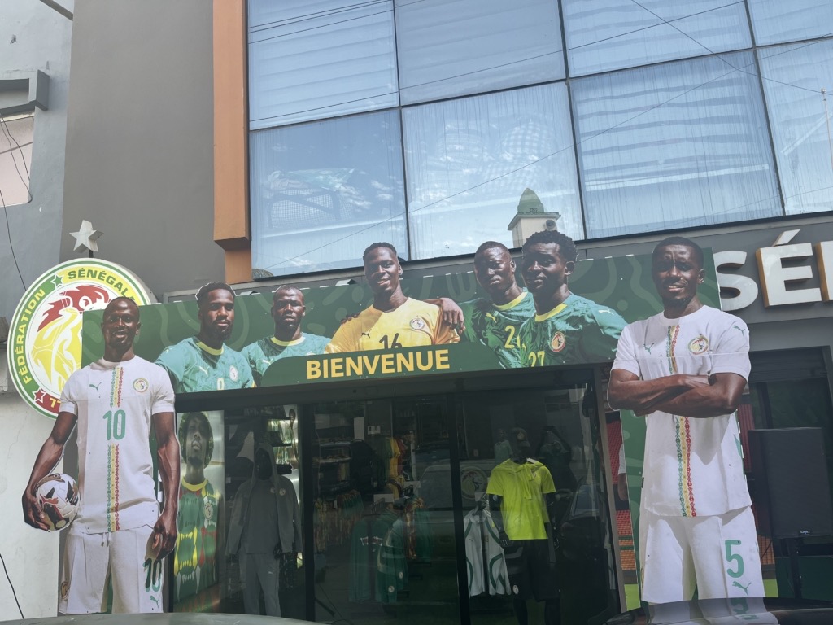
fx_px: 626
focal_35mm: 26
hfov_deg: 67.3
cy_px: 312
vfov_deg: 53.1
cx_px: 416
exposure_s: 1/254
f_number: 1.6
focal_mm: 5.1
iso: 40
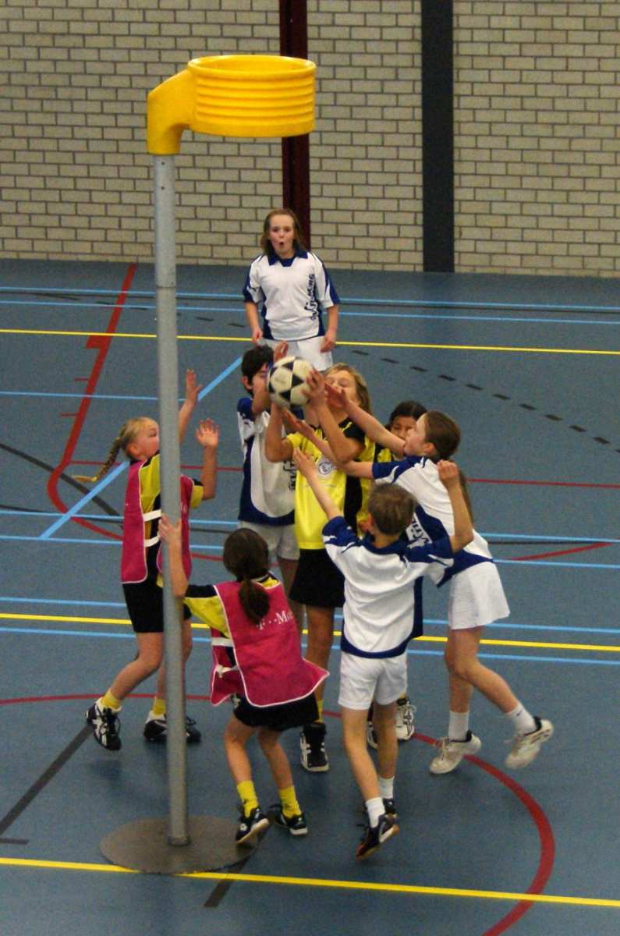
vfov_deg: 43.7
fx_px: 1167
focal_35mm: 45
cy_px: 468
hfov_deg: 29.7
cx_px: 310
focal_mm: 30
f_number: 4
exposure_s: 1/160
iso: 800
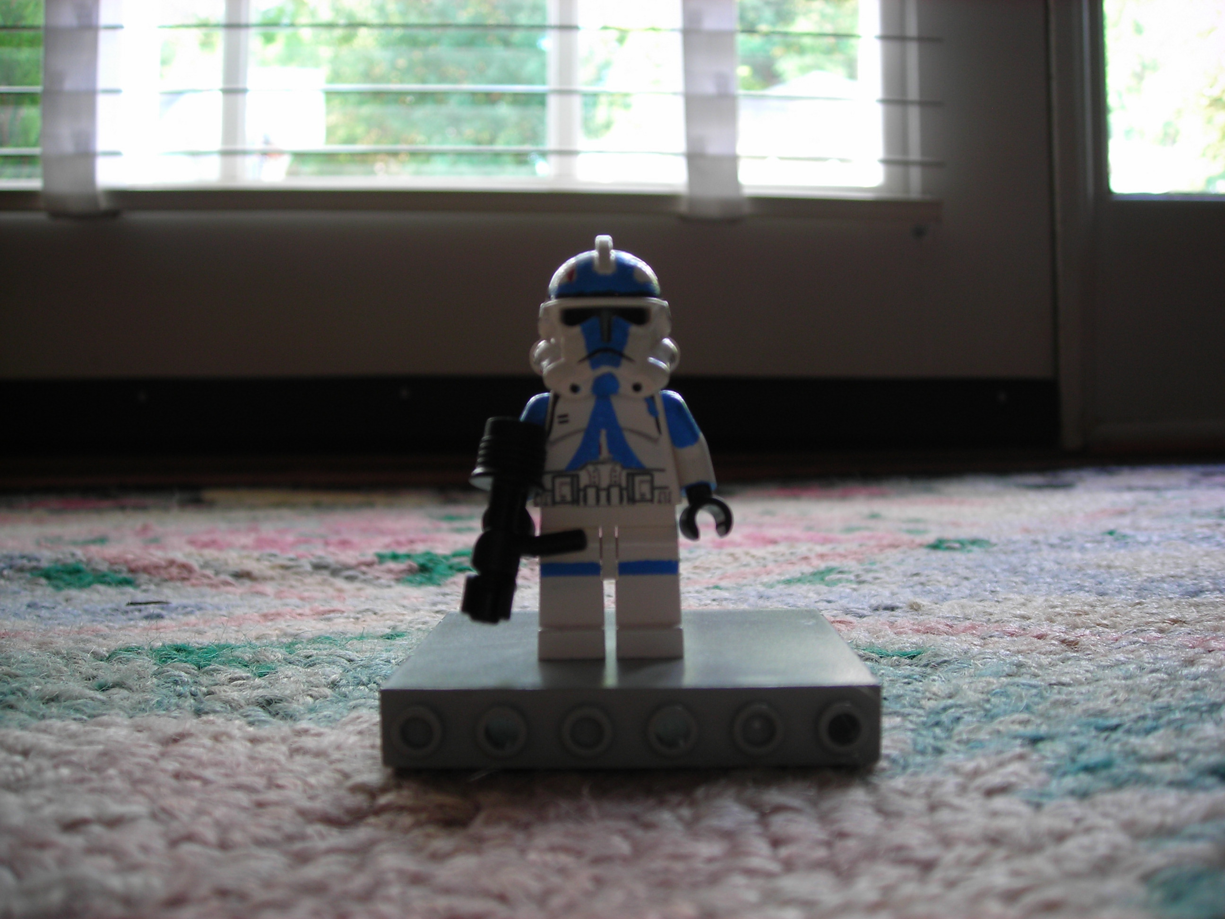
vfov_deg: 37.7
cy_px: 460
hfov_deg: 49.0
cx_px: 612
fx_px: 1345
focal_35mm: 38
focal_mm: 6.3
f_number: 3.2
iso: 50
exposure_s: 1/9.1
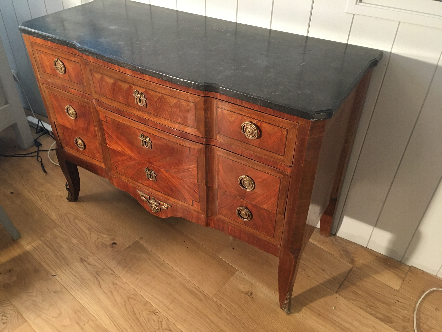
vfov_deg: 48.2
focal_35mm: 29
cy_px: 166
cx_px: 221
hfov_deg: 61.7
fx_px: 370
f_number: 2.2
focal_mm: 4.15
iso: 200
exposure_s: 1/33
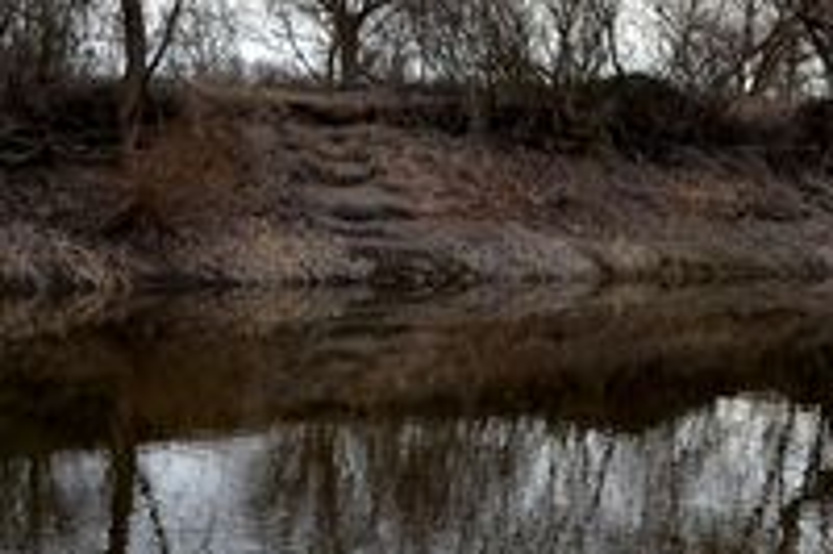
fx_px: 2705
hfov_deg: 17.3
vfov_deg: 11.7
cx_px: 683
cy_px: 150
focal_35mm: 117
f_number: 5.6
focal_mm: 26
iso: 100
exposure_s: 1/125
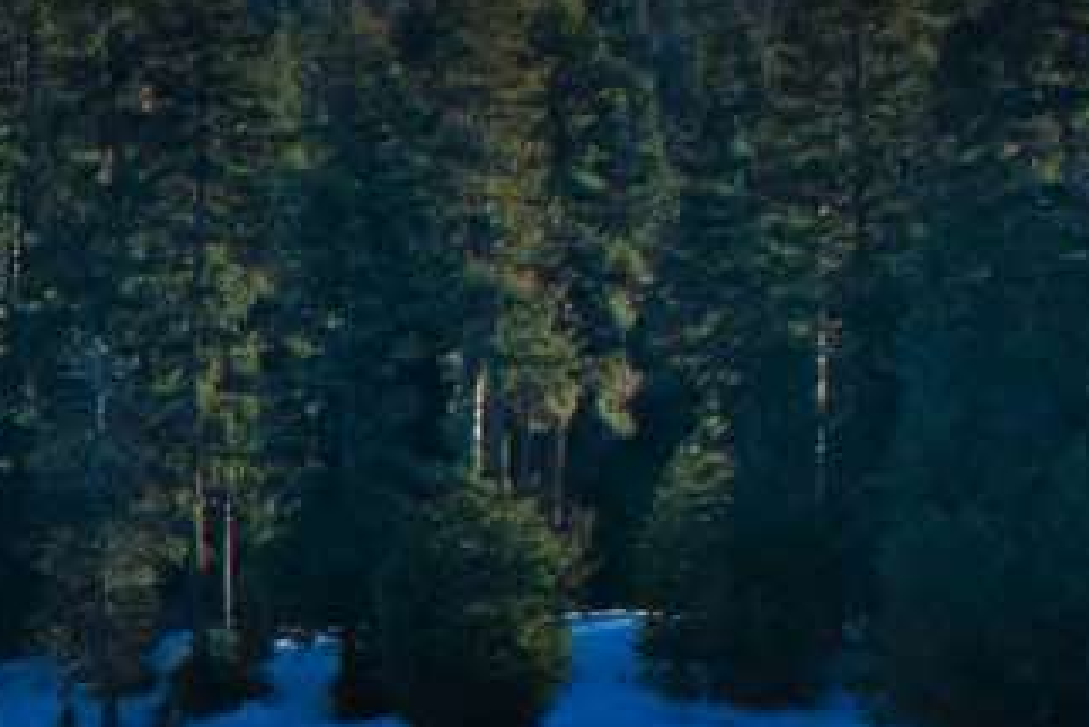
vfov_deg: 10.8
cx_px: -700
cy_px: 1009
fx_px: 3722
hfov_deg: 15.0
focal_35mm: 123
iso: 200
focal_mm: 22
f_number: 11
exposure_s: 1/500
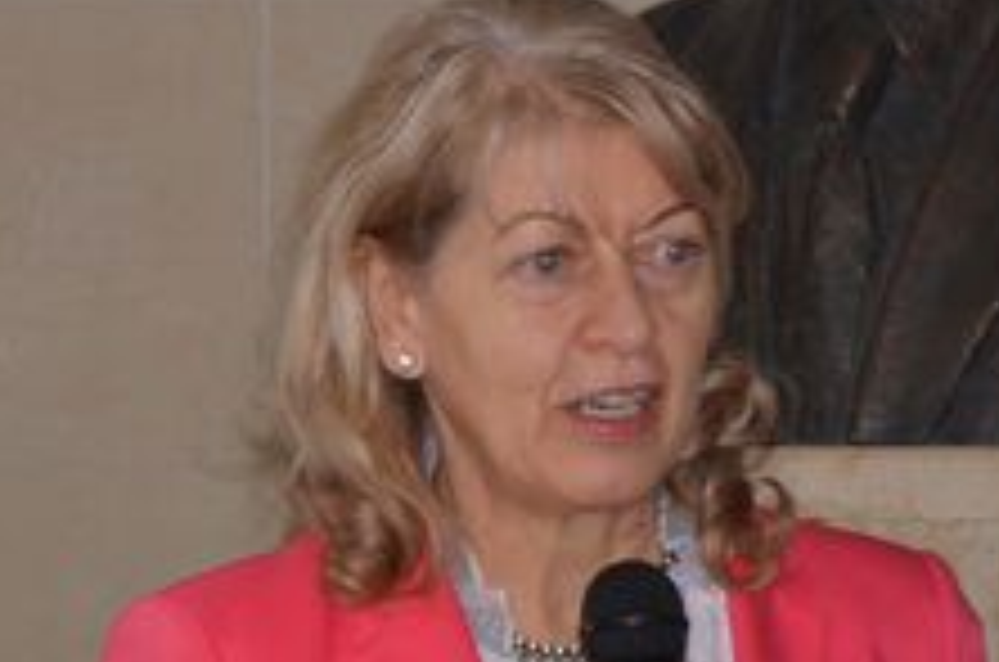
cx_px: 400
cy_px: 295
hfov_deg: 4.8
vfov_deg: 3.2
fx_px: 11806
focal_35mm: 426
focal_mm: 105
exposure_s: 1/60
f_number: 6.3
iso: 2500
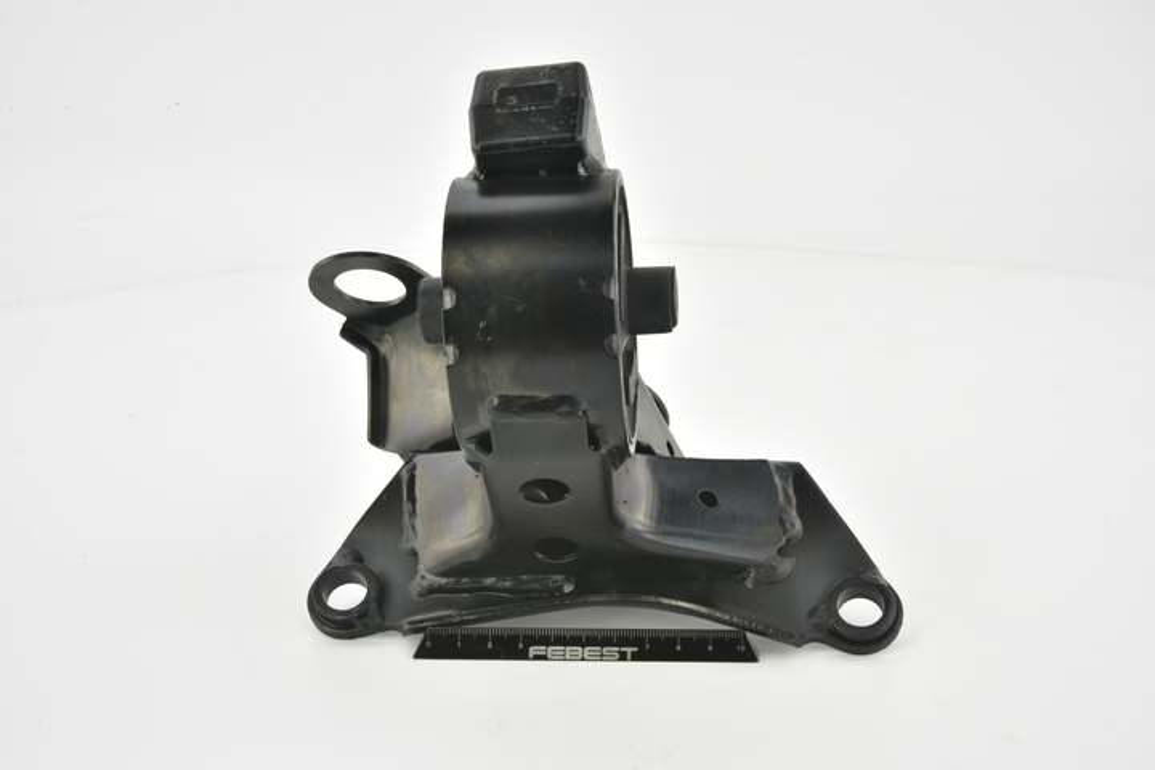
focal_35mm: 60
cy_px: 385
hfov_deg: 33.4
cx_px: 578
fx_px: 1925
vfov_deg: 22.6
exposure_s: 1/2.5
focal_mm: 60
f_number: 29
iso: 64
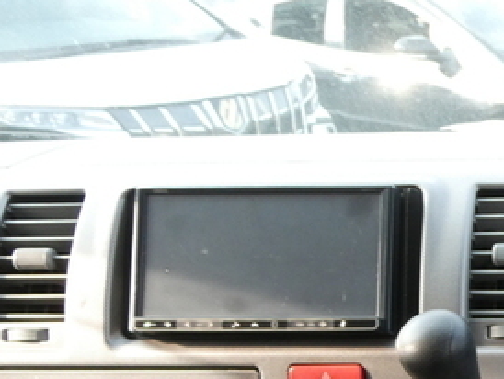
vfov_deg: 20.1
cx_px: 695
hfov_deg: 23.7
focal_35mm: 70
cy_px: 414
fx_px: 1020
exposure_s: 1/60
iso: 100
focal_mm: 4.3
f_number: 3.3
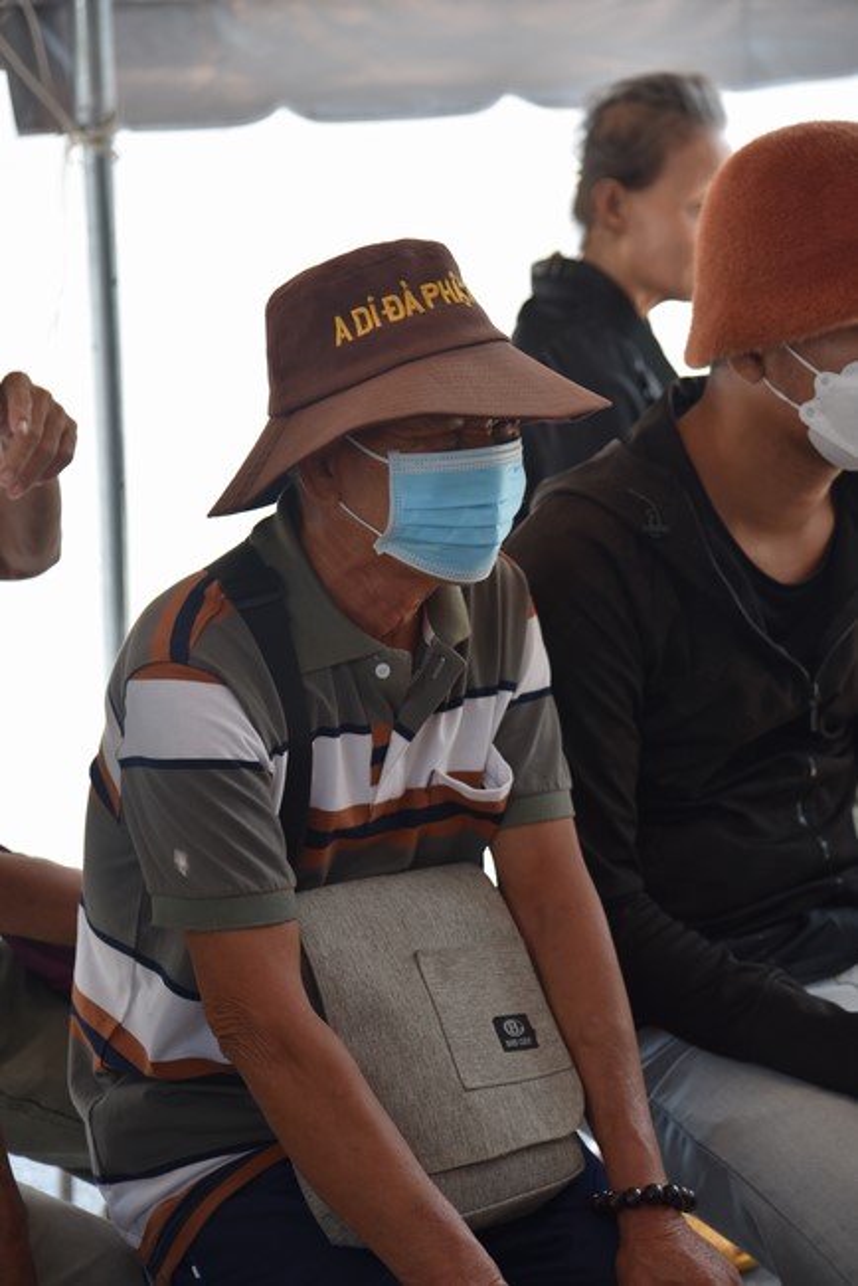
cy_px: 643
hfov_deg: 14.0
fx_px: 3500
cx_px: 429
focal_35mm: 98
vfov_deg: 20.8
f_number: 4
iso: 400
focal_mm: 98
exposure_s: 1/250
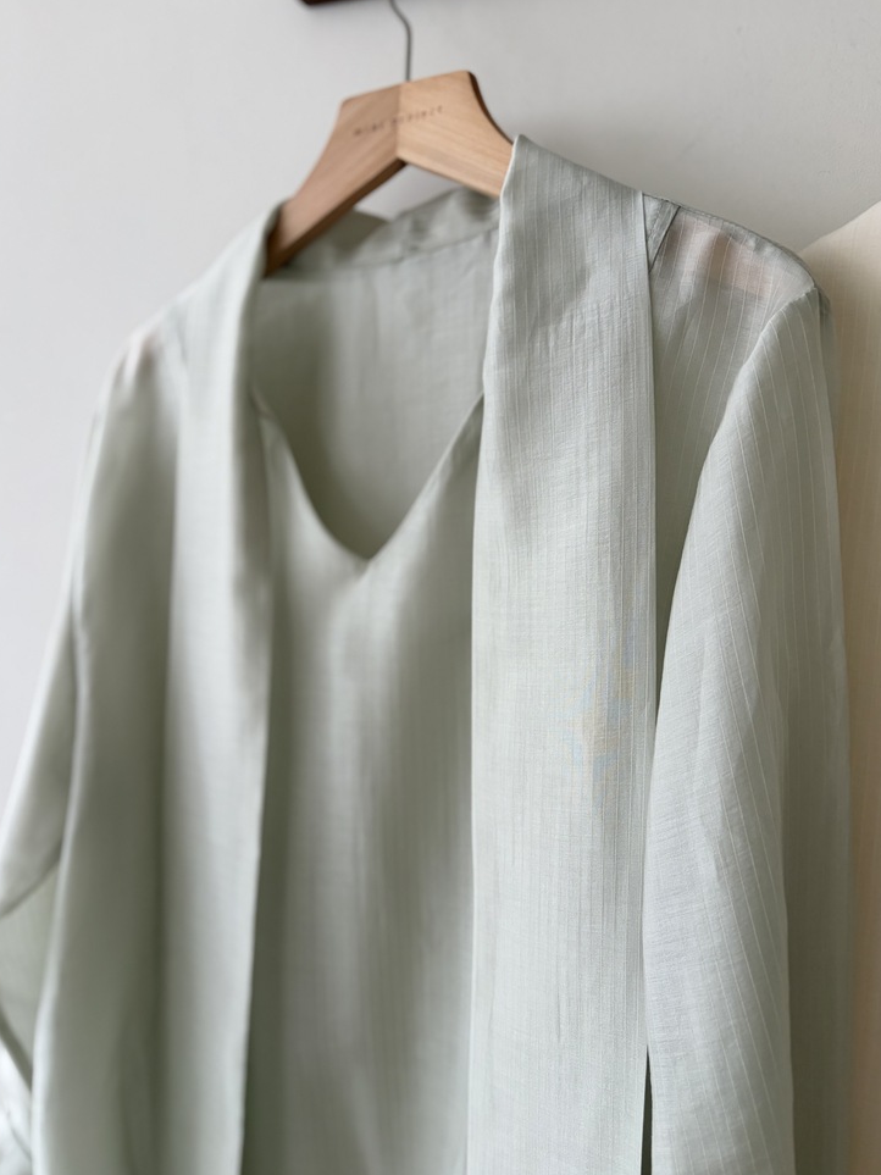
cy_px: 605
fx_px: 916
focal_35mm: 27
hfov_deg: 51.3
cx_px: 439
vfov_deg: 65.3
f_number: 1.6
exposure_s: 1/60
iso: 200
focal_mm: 5.96
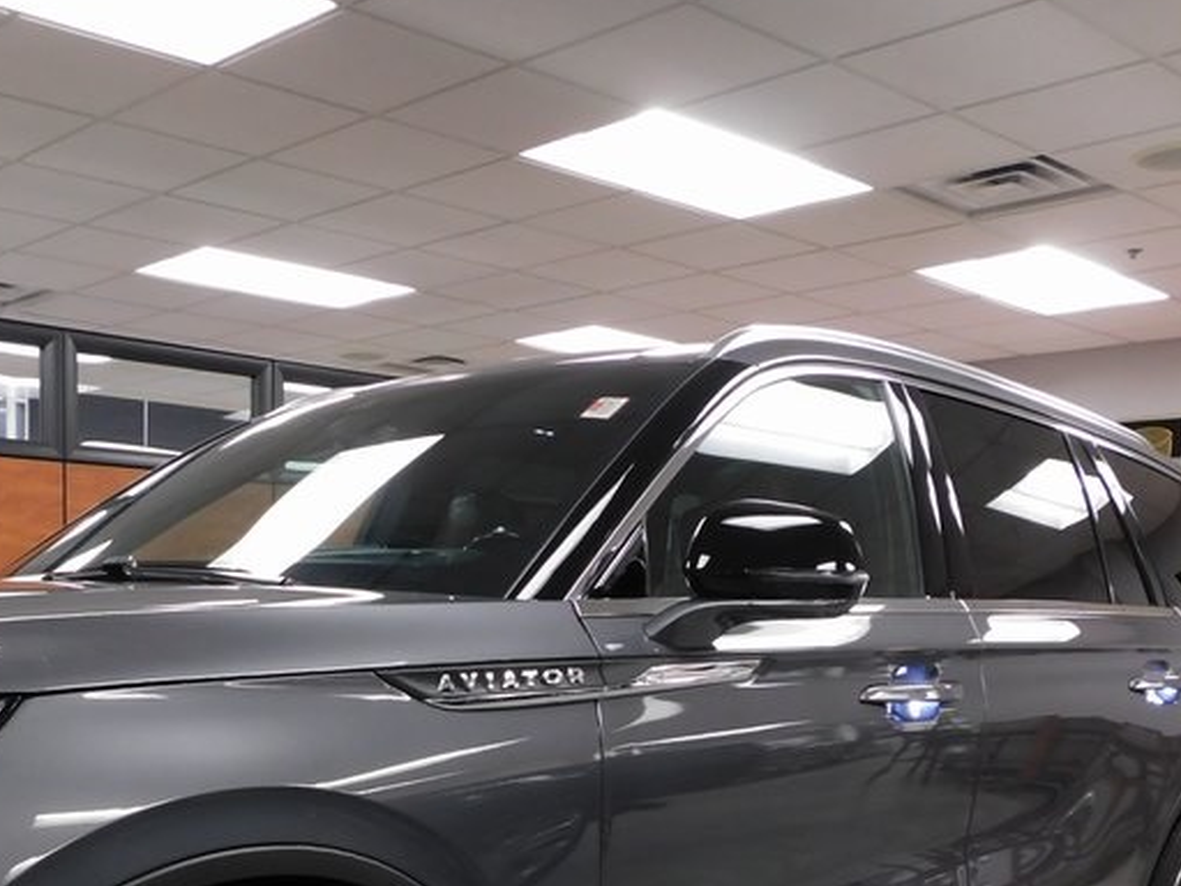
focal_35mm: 46
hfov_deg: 40.4
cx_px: 334
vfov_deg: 29.7
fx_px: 1569
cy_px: 851
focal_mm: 4
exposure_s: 1/20
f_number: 3
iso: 400
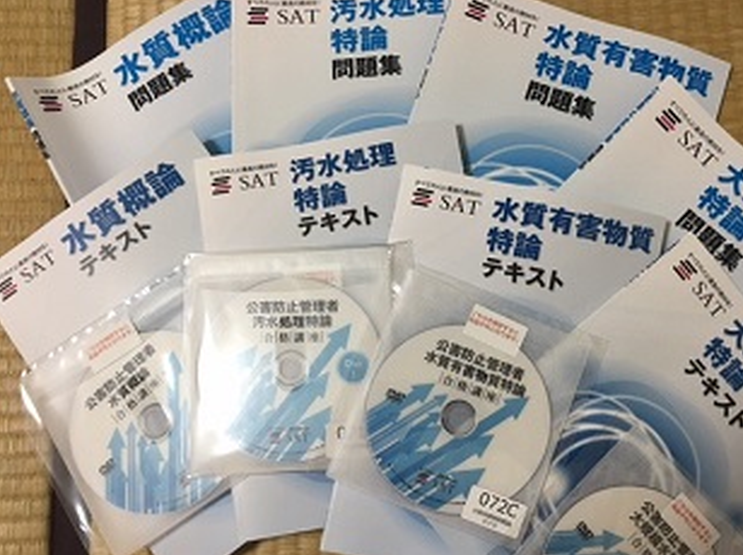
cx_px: 420
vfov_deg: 42.8
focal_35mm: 33
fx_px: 707
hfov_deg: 55.3
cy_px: 302
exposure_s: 1/30
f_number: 2.2
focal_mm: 4.15
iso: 80
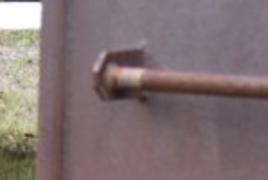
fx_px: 9054
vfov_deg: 1.1
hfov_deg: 1.7
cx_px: 437
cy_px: -380
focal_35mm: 1214
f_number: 5.6
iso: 640
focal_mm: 105
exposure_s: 1/250
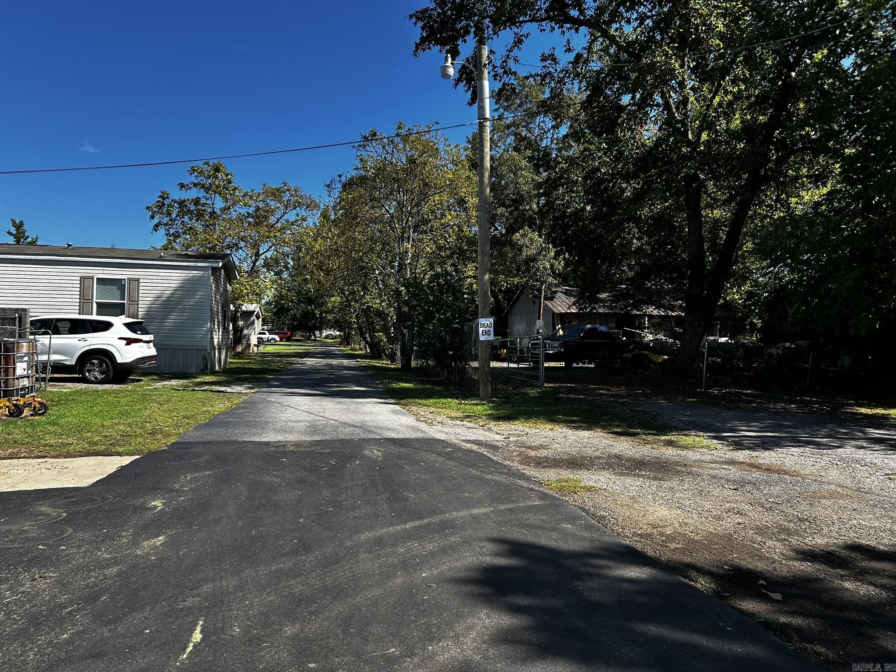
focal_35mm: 26
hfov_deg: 67.3
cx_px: 448
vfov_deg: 53.1
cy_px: 336
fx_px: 673
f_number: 1.5
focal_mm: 5.7
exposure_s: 1/1934
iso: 50
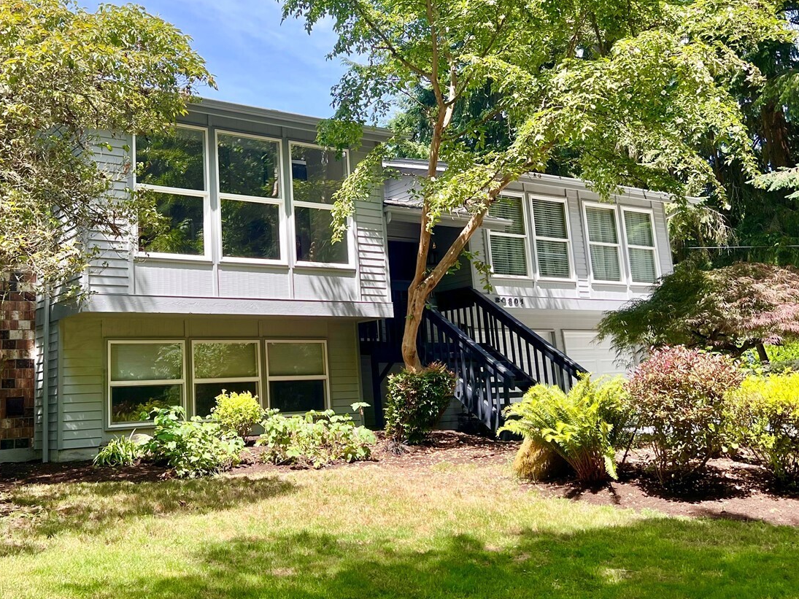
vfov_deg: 37.6
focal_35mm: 38
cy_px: 237
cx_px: 293
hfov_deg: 48.5
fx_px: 877
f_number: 1.5
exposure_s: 1/1124
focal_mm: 5.7
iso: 50
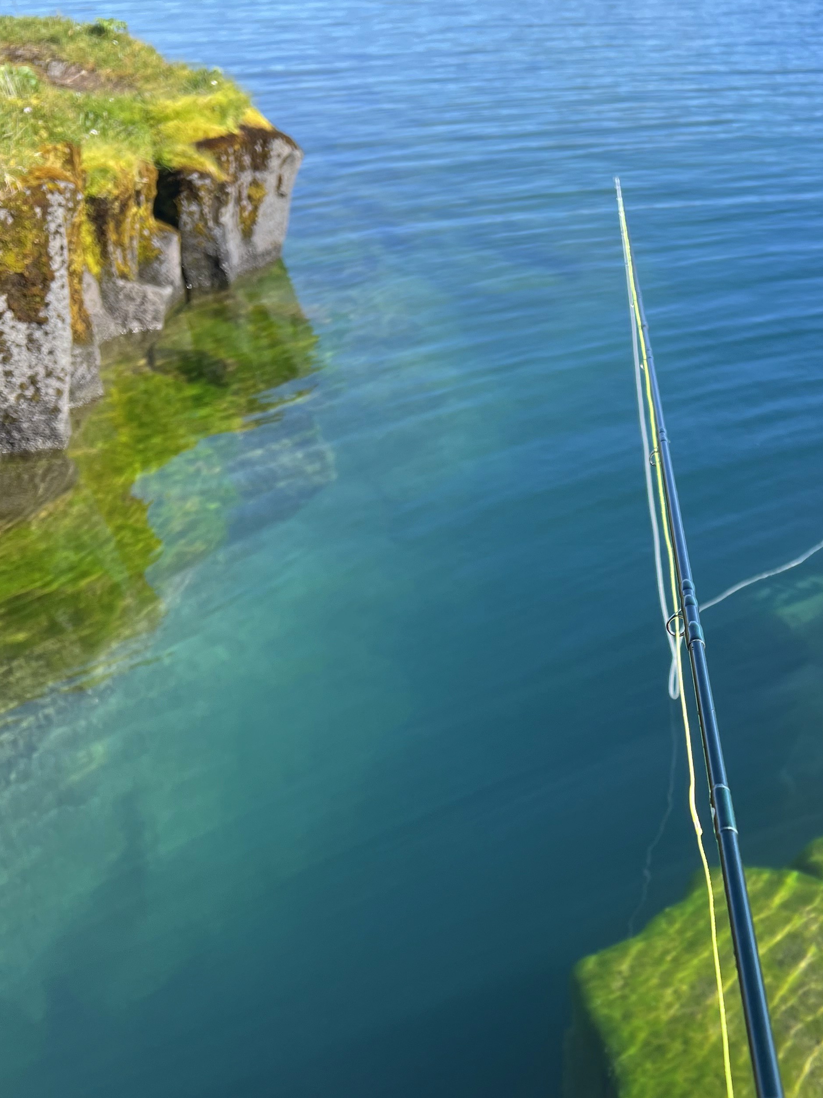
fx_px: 1331
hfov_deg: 33.7
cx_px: 615
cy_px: 707
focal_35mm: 42
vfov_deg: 44.3
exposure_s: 1/607
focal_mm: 5.7
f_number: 1.5
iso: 50
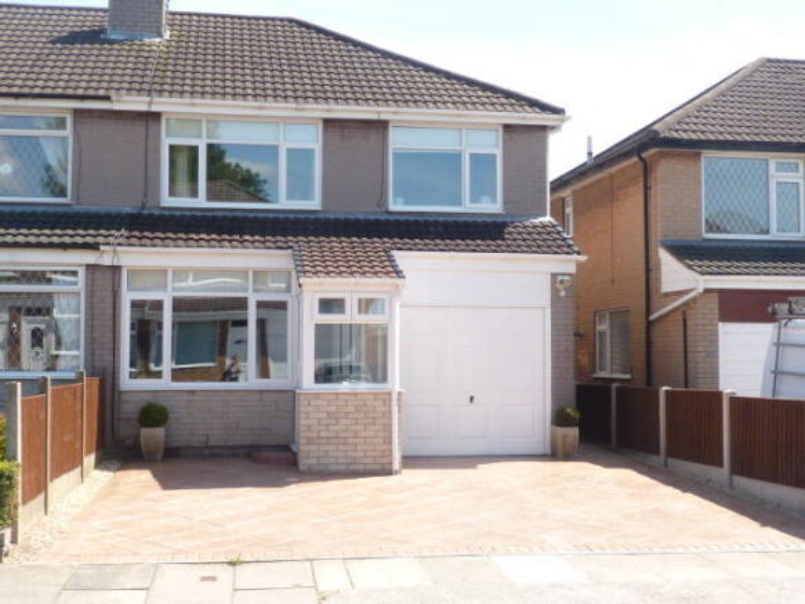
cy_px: 302
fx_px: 1046
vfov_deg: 32.2
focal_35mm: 45
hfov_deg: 42.1
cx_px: 402
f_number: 4
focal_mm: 4.1
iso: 80
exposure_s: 1/250
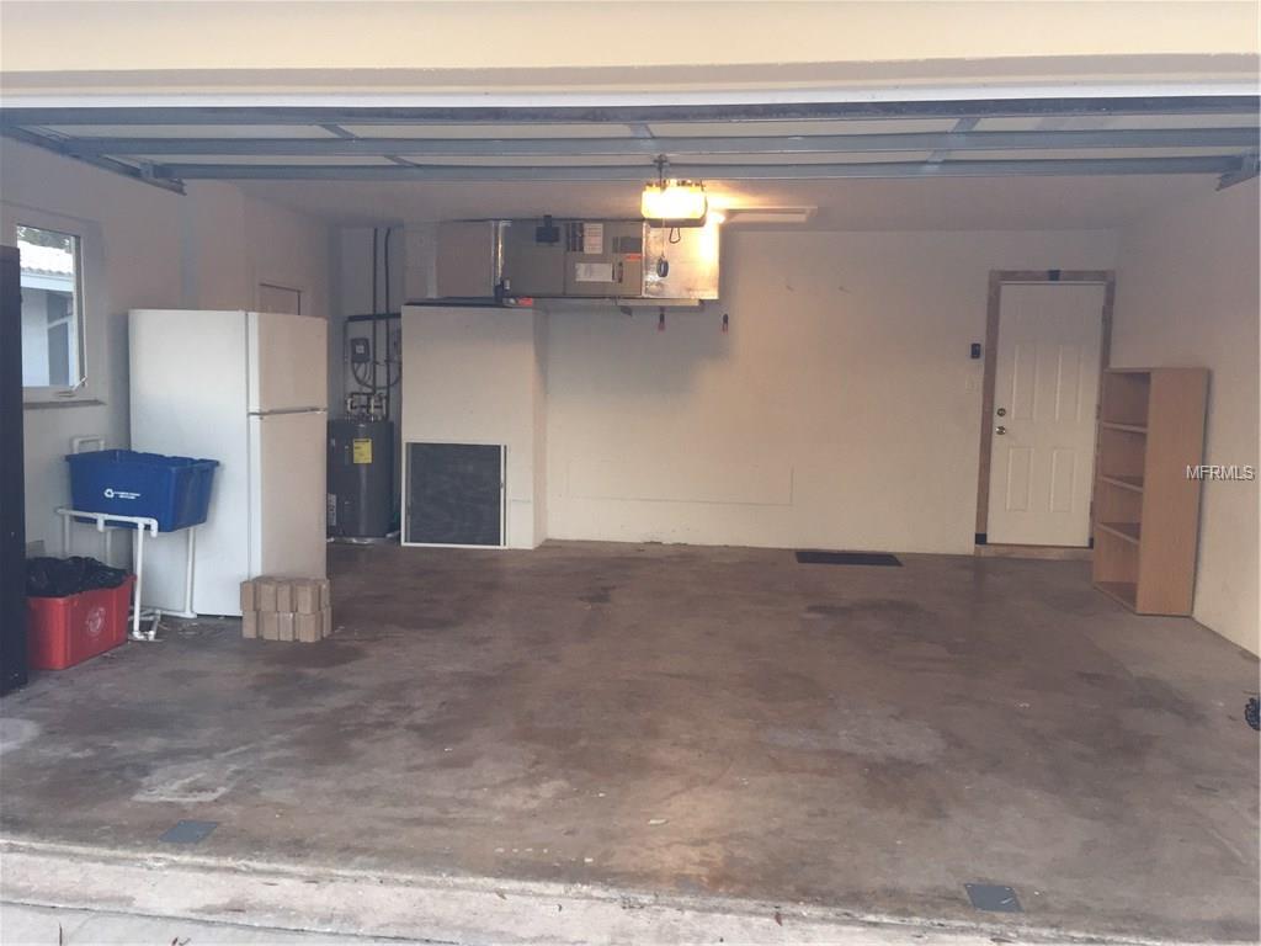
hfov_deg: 61.7
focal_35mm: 29
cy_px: 473
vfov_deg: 48.2
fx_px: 1056
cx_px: 630
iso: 80
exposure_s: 1/30
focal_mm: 4.15
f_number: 2.2
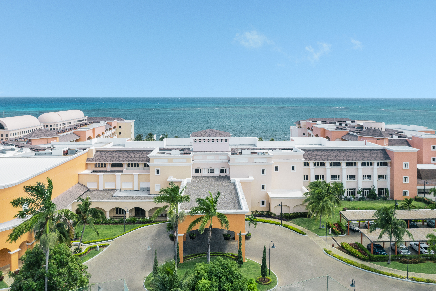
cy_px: 146
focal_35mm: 28
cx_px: 218
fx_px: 339
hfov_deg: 65.5
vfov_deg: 46.4
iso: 100
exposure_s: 1/100
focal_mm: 10.26
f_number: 4.5
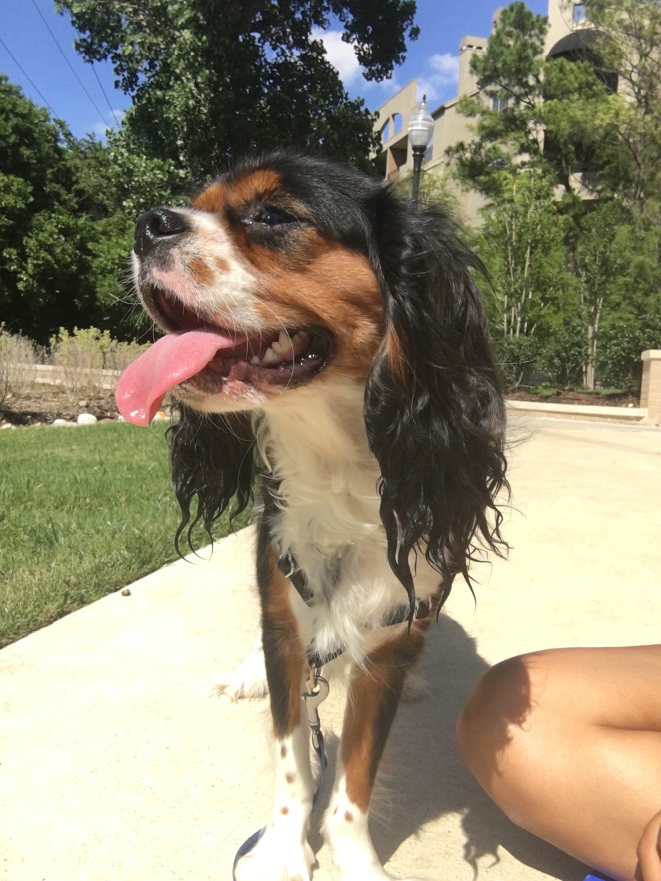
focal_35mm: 31
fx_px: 789
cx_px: 330
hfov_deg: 45.4
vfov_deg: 58.4
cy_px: 440
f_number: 2.2
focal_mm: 2.65
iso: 32
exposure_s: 1/1511
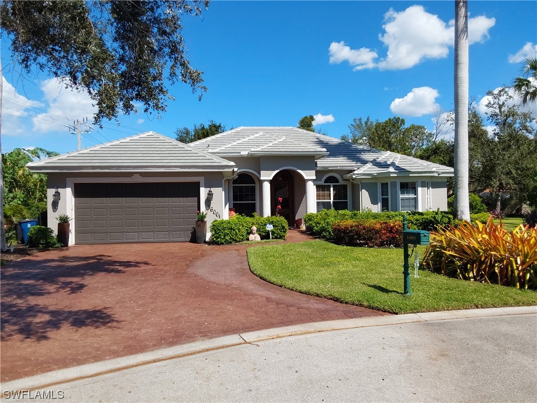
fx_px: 434
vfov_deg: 49.7
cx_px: 268
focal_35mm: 28
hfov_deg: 63.4
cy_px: 202
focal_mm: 2.91
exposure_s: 1/2313
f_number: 1.9
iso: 50
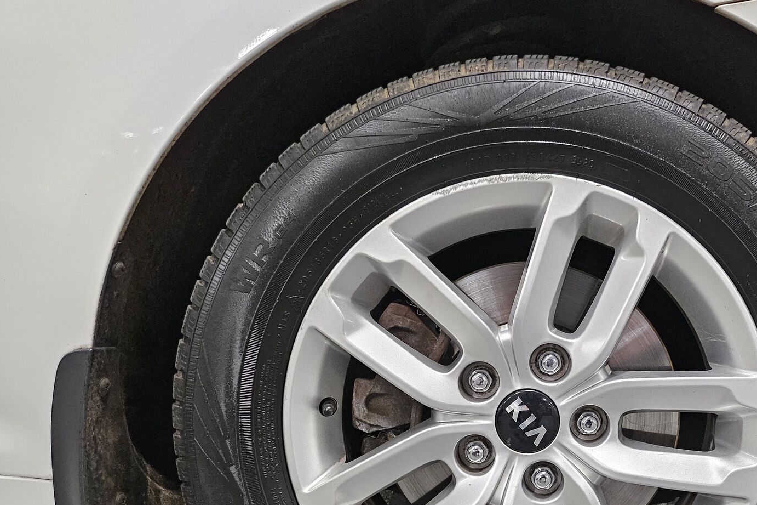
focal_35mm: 37
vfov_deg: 34.9
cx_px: 531
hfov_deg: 50.5
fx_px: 778
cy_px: 395
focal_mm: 5
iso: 640
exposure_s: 1/120
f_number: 1.8
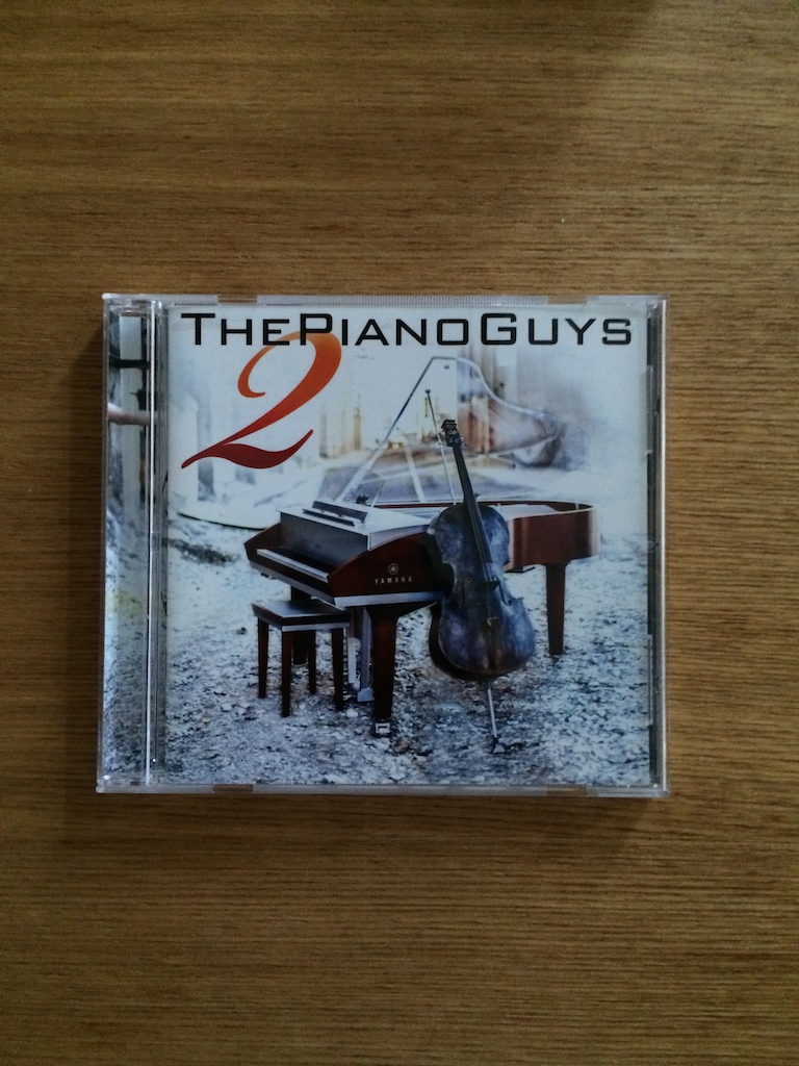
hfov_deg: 46.8
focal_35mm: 30
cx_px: 400
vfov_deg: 60.0
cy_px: 533
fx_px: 923
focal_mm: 4.12
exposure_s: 1/17
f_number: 2.2
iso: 320
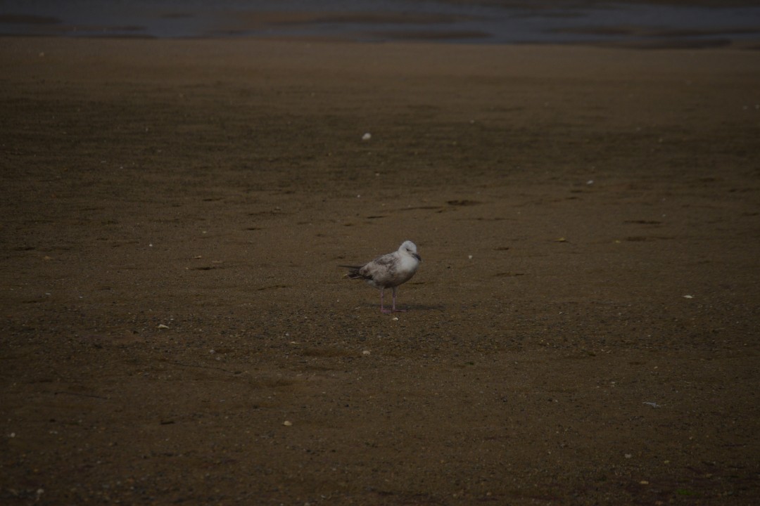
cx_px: 380
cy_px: 253
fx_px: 6333
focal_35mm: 300
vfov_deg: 4.6
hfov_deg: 6.9
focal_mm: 200
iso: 200
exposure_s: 1/4000
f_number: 5.6
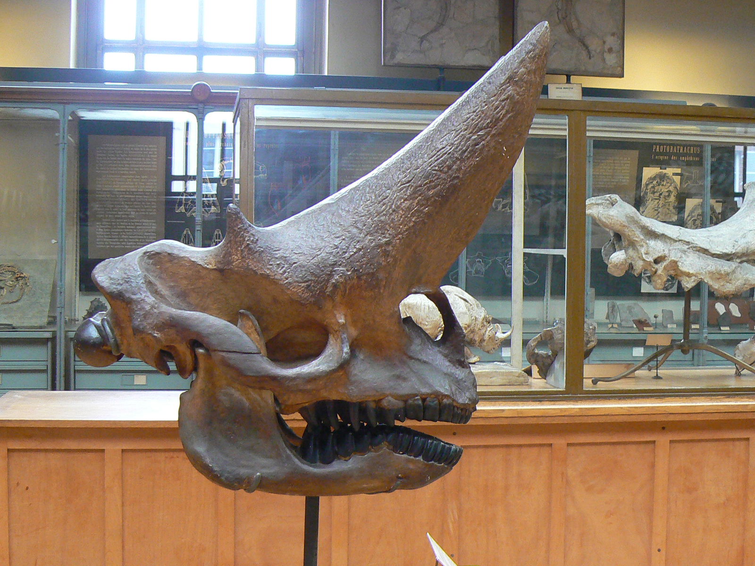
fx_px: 1069
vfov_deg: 29.7
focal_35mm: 49
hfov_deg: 38.9
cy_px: 283
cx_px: 378
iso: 200
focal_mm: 6
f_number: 2.8
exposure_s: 1/25
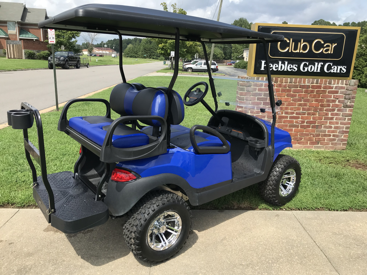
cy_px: 138
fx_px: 297
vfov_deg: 49.7
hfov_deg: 63.4
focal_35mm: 28
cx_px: 184
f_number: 1.8
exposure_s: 1/1880
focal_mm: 3.99
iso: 20
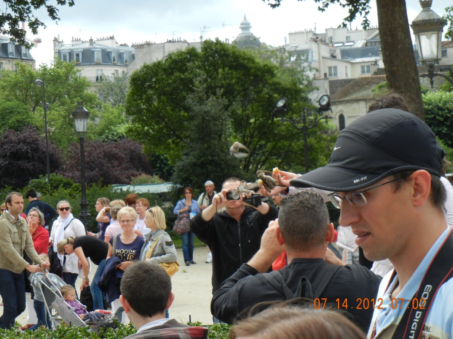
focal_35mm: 116
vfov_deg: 12.8
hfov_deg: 17.0
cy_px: 170
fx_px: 1518
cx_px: 226
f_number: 4.6
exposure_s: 1/283
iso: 160
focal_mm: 20.9
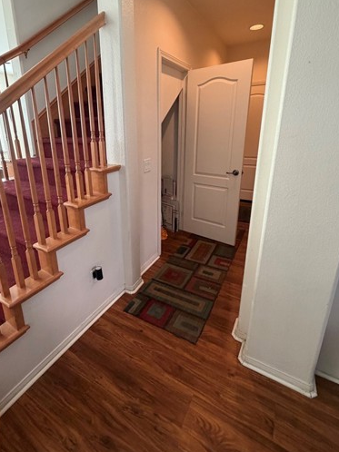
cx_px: 140
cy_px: 195
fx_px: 235
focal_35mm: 18
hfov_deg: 71.0
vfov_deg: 87.3
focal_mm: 2.22
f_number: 2.2
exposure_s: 1/60
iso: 320
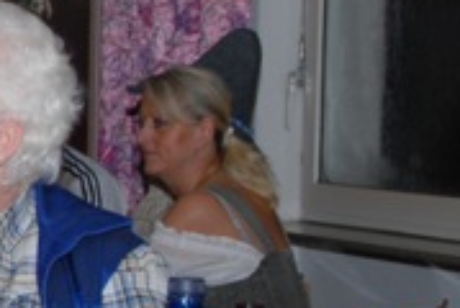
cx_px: -265
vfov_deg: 8.0
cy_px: 105
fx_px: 2201
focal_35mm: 172
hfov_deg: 11.4
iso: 400
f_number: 5.6
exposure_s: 1/60
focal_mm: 32
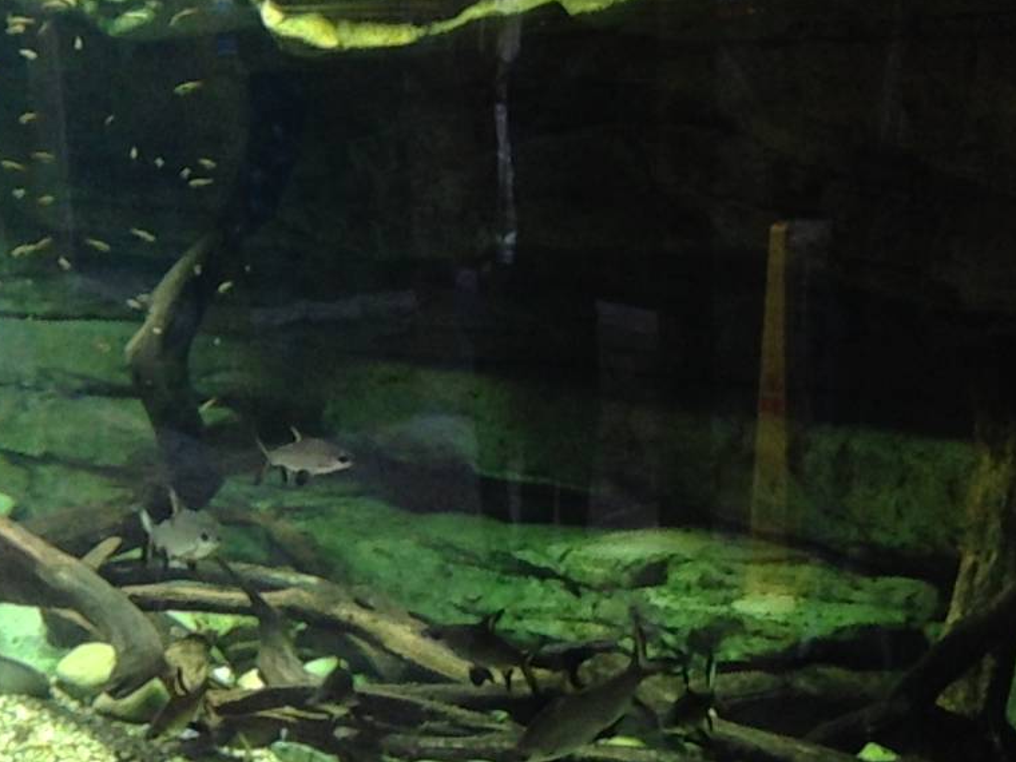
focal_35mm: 139
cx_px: 453
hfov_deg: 14.2
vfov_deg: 10.7
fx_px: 4080
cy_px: 389
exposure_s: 1/20
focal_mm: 4.12
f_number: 2.4
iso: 320
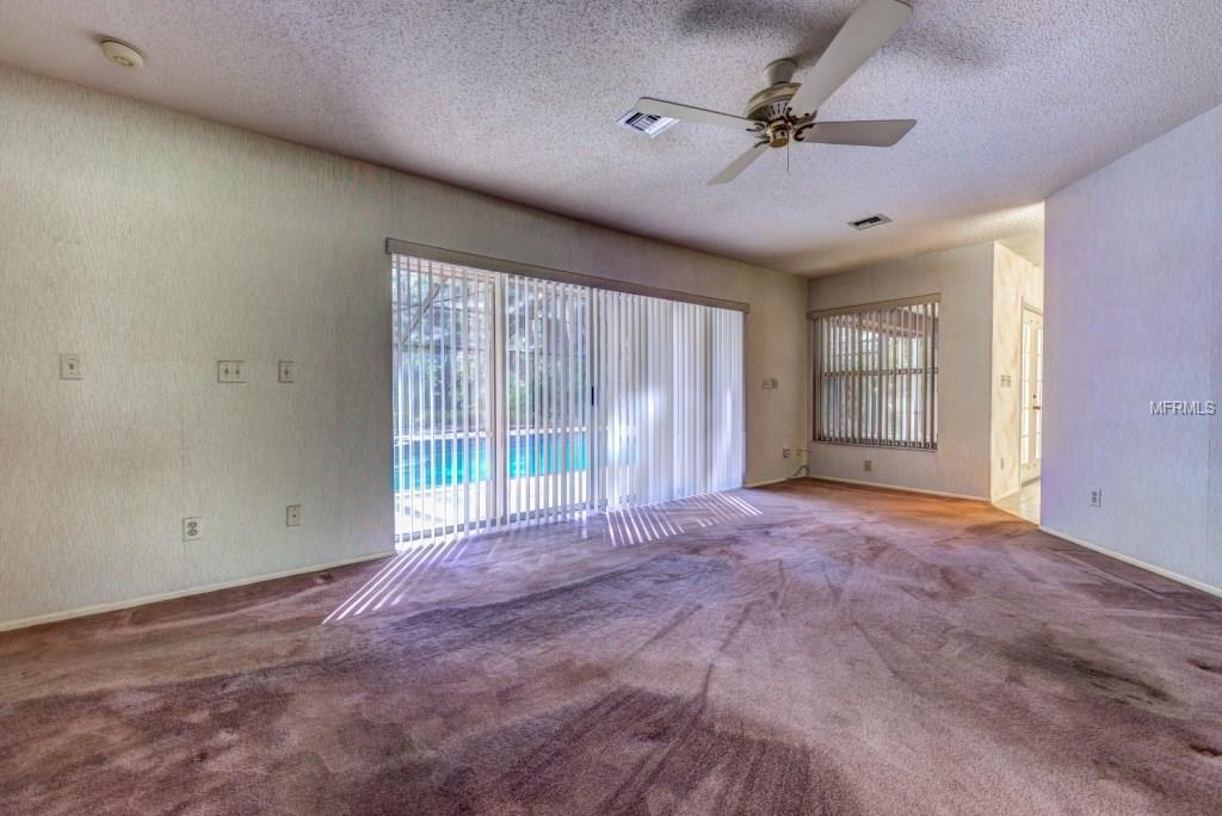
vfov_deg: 81.3
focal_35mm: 14
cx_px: 611
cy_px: 408
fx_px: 475
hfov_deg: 104.2
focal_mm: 14
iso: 100
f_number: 8
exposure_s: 1
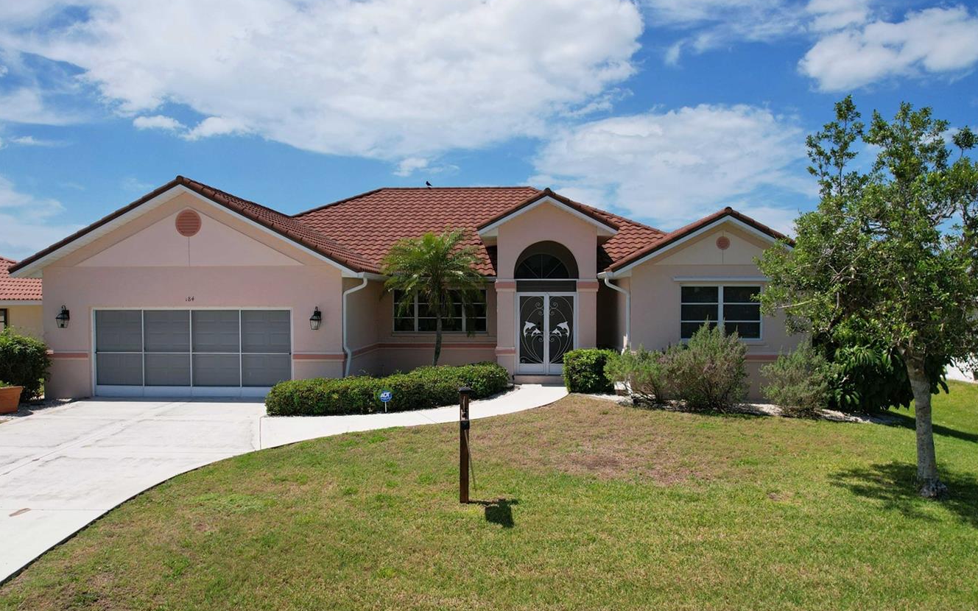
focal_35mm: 27
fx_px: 720
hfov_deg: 68.4
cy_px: 323
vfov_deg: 46.0
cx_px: 479
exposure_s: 1/4000
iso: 130
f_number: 2.8
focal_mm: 8.38
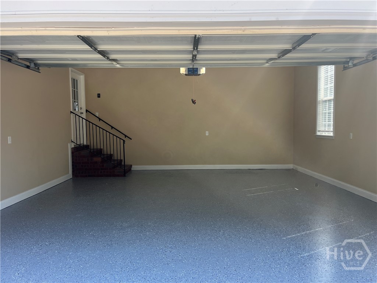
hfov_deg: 67.3
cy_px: 142
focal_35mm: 26
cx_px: 188
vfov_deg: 53.1
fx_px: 283
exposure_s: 1/370
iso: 50
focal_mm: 5.1
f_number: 1.6
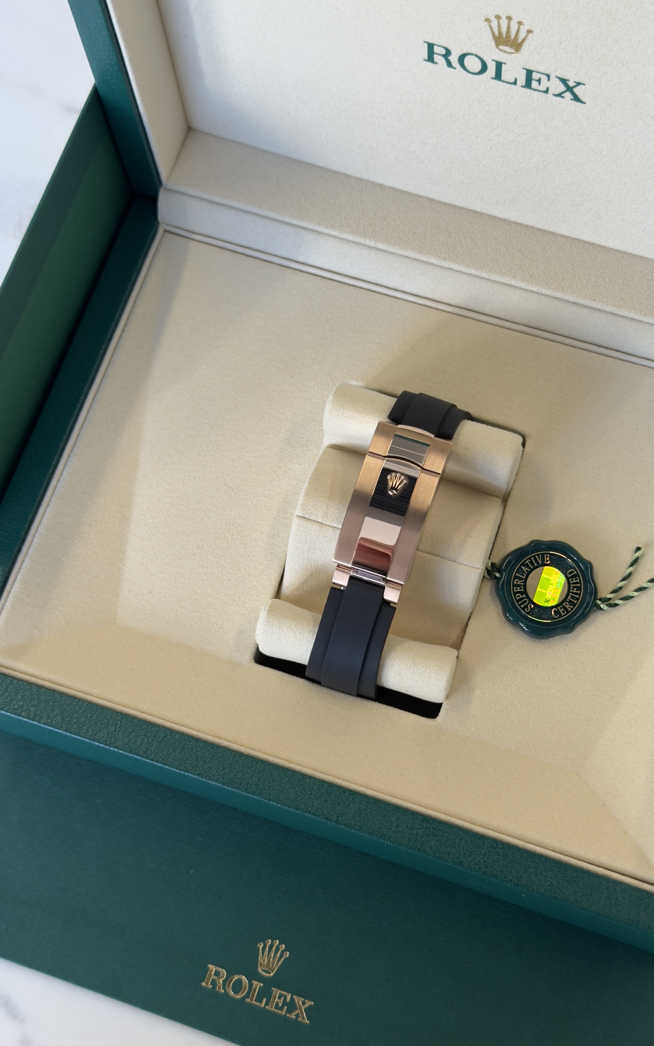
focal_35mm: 51
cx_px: 383
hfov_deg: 25.3
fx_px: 1455
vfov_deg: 39.6
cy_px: 523
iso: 64
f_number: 1.78
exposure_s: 1/121
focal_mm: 6.76
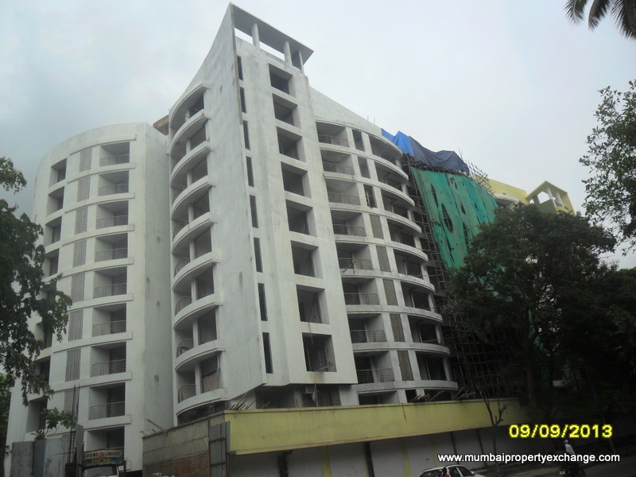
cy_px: 238
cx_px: 318
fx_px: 496
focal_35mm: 27
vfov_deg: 51.4
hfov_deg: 65.3
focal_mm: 4.9
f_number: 3.5
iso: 100
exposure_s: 1/350
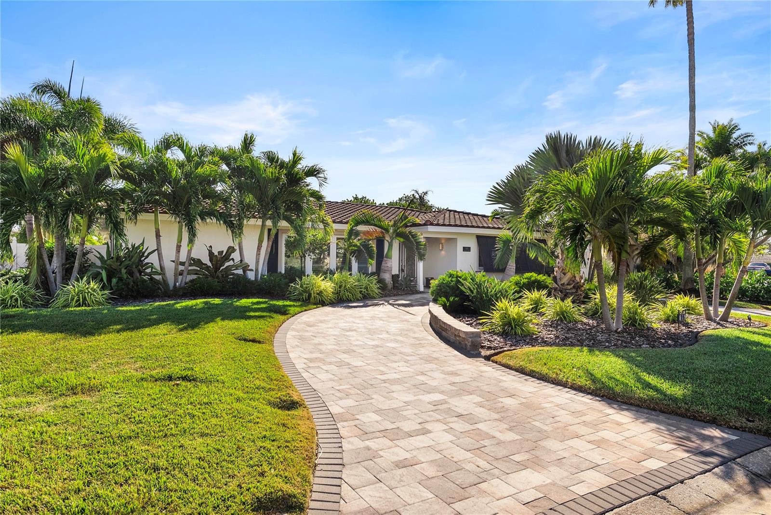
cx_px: 386
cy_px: 258
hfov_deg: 78.6
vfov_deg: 57.3
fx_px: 471
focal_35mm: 22
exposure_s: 1/1600
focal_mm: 22
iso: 320
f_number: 8
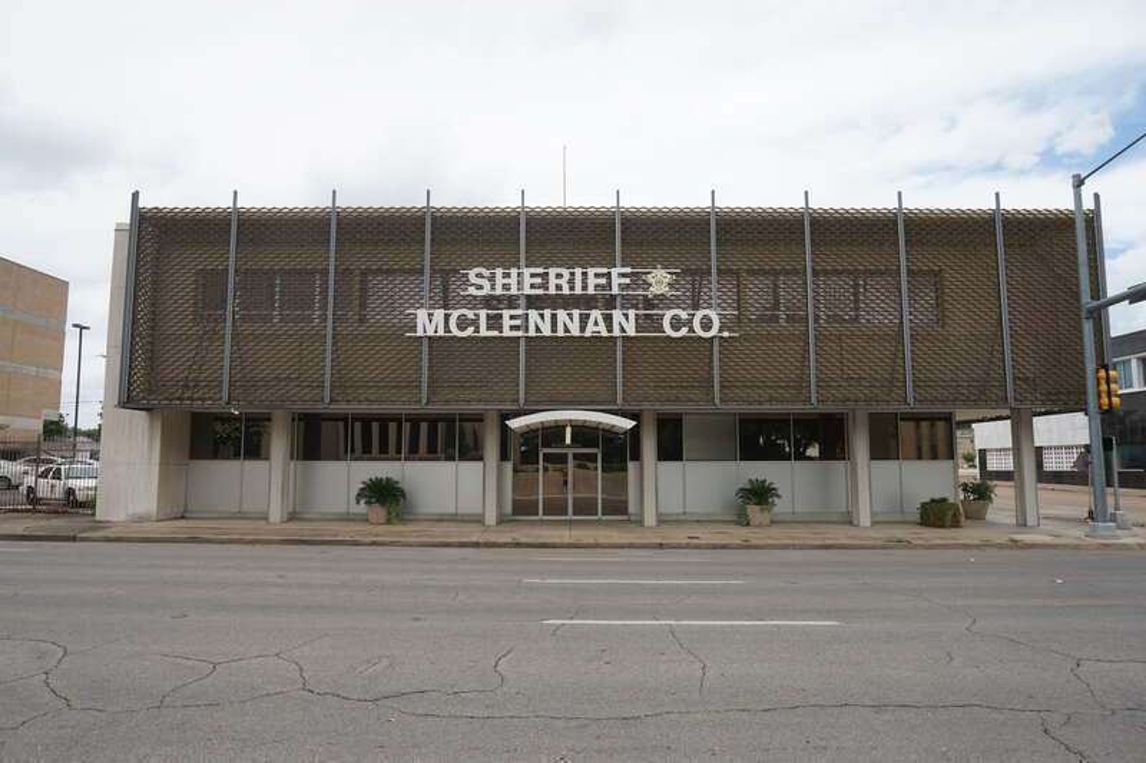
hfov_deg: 73.8
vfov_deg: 53.1
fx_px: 764
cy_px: 382
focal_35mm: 24
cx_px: 573
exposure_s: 1/160
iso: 100
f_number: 9
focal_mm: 16
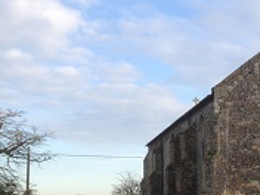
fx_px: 563
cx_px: 259
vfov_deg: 19.6
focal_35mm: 75
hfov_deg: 24.8
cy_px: 136
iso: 50
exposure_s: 1/526
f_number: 2.4
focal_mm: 4.12
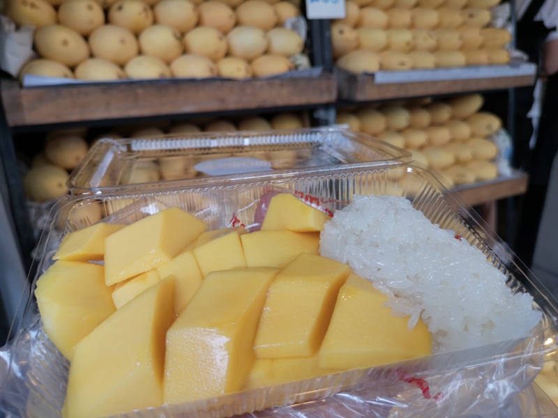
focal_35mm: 27
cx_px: 279
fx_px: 435
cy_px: 209
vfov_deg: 51.4
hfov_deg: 65.3
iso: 50
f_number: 1.8
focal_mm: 3.95
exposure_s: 1/125
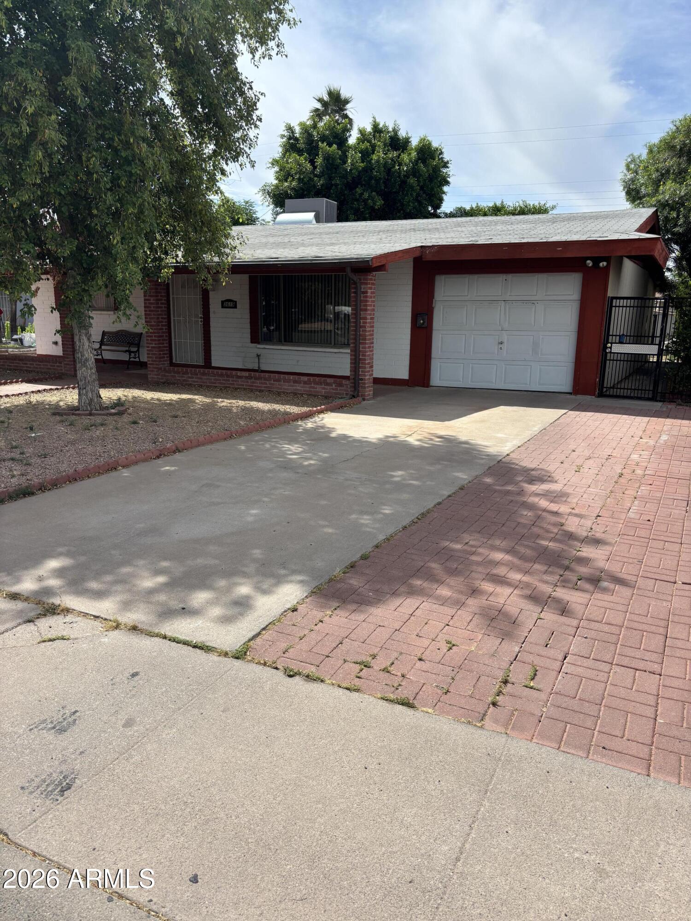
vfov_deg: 67.3
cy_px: 460
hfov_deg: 53.1
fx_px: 692
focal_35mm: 26
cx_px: 346
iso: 50
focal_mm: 5.96
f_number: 1.6
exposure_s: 1/4082
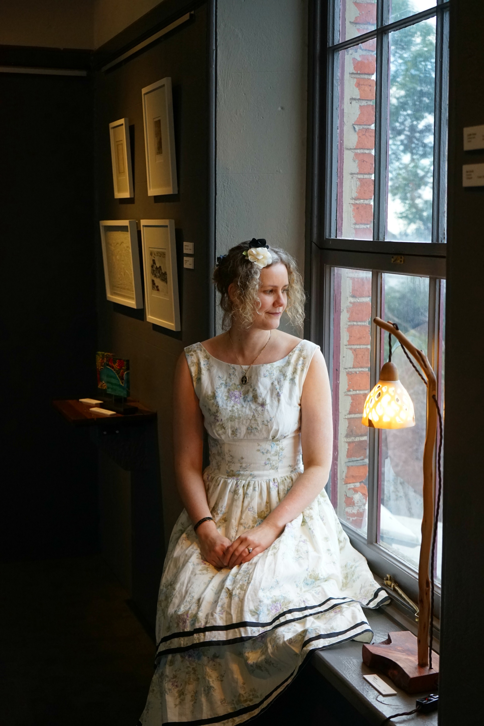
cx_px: 242
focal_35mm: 55
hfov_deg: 24.6
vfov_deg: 36.2
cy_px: 363
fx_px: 1109
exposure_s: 1/160
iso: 2500
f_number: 5
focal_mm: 55
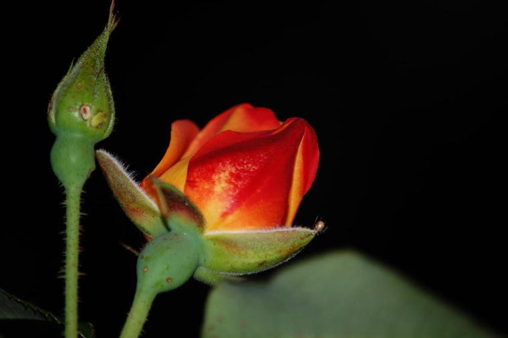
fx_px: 4229
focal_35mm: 300
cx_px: 254
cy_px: 169
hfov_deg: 6.9
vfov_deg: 4.6
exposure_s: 1/125
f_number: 5.6
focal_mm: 200
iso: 200
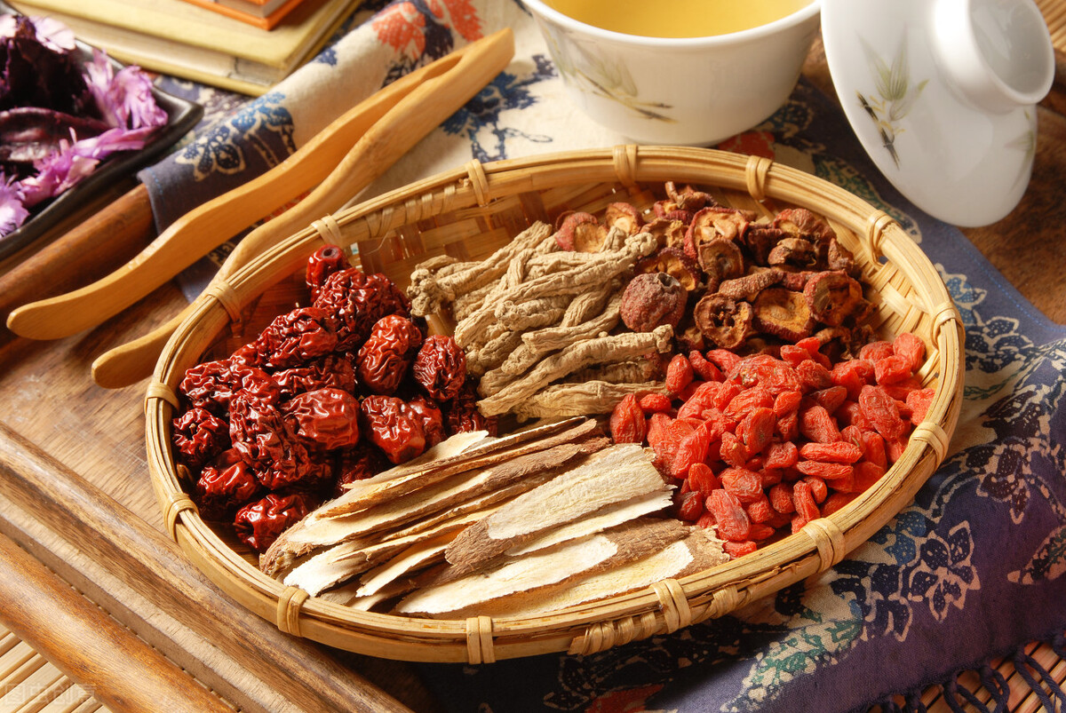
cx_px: 533
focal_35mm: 112
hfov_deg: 18.2
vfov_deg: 12.2
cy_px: 356
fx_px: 3335
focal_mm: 75
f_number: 14
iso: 100
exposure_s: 1/125
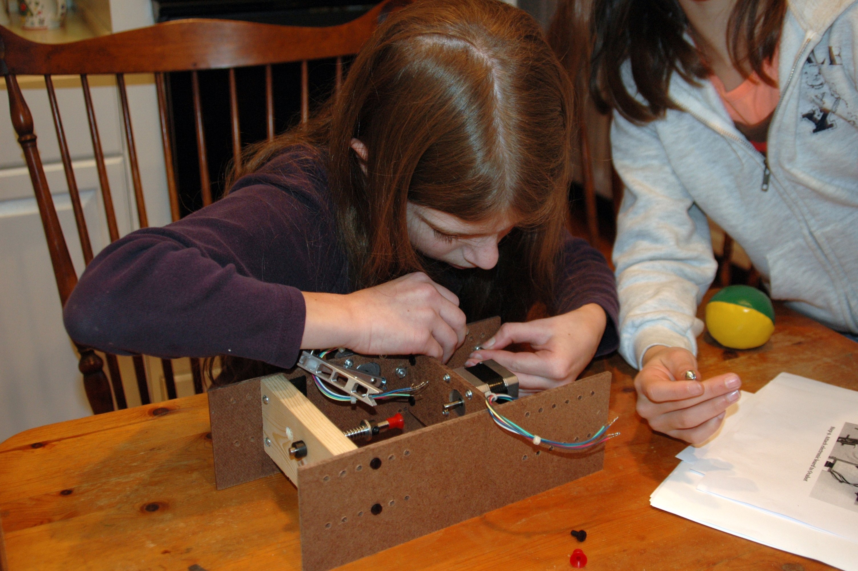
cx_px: 429
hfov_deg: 46.4
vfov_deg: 31.8
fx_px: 1000
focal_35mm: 42
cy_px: 286
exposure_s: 1/60
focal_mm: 28
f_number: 3.5
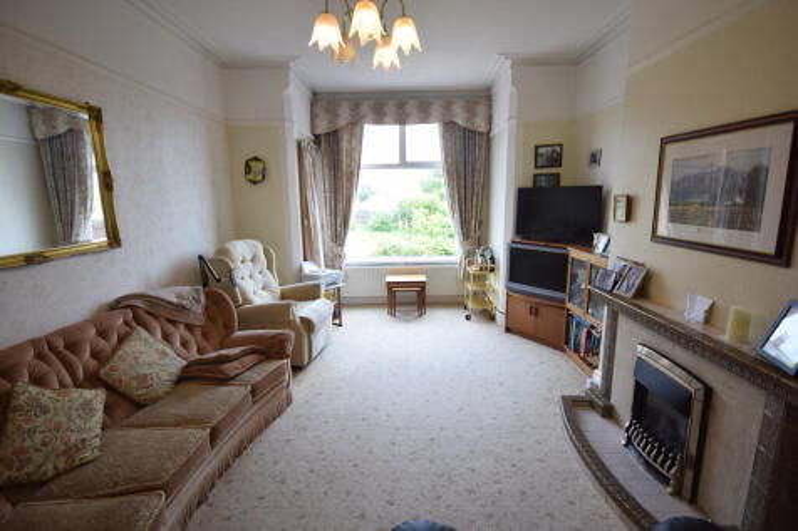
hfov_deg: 95.0
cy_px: 266
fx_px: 366
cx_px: 399
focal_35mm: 16
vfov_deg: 72.0
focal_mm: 11
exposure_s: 1/125
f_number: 5.6
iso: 400
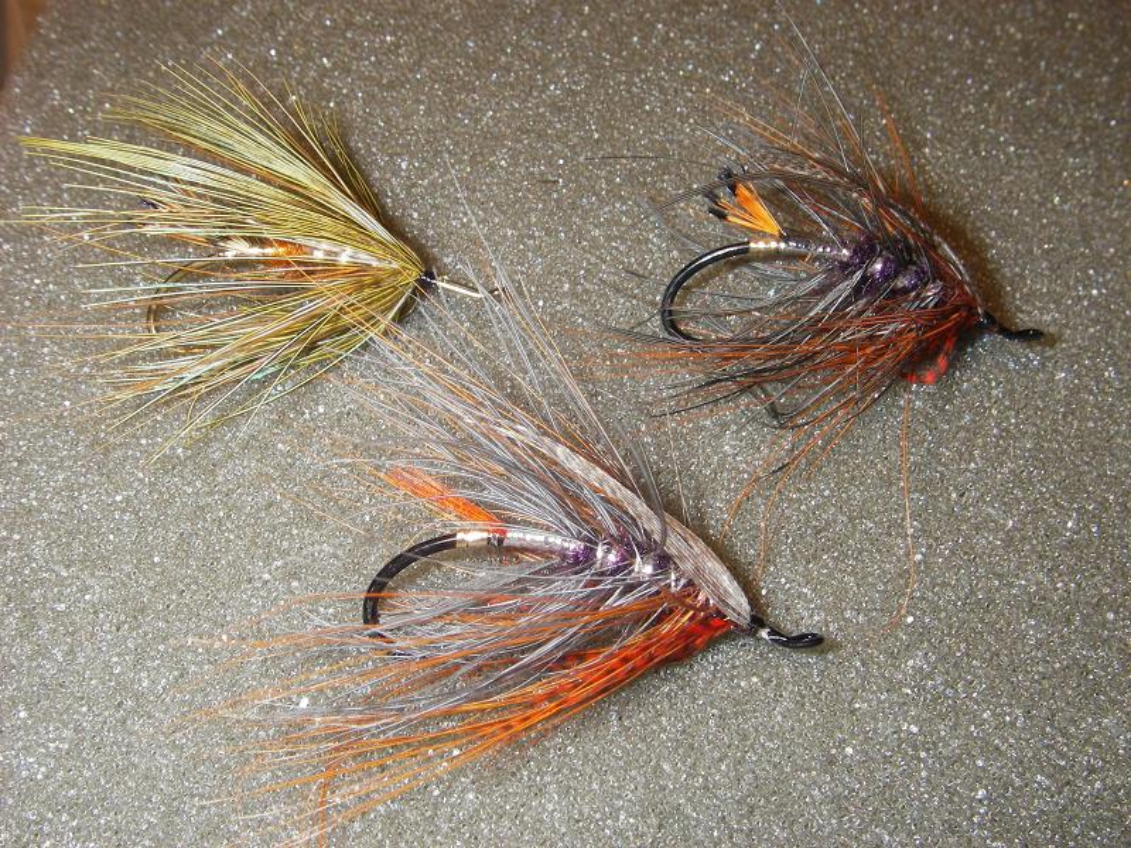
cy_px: 424
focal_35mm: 38
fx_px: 1242
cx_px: 566
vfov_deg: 37.7
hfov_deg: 49.0
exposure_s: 1/30
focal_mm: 6.3
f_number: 6.6
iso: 50
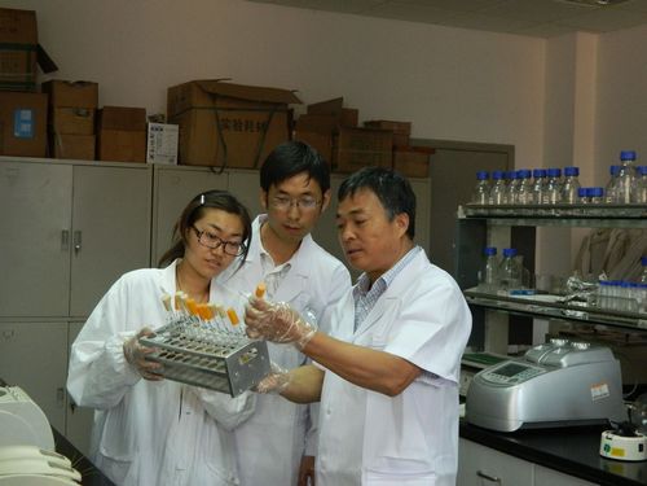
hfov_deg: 33.8
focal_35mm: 57
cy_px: 243
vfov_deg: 25.7
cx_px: 324
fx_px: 1065
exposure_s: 1/40
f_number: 3.8
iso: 400
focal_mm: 10.2
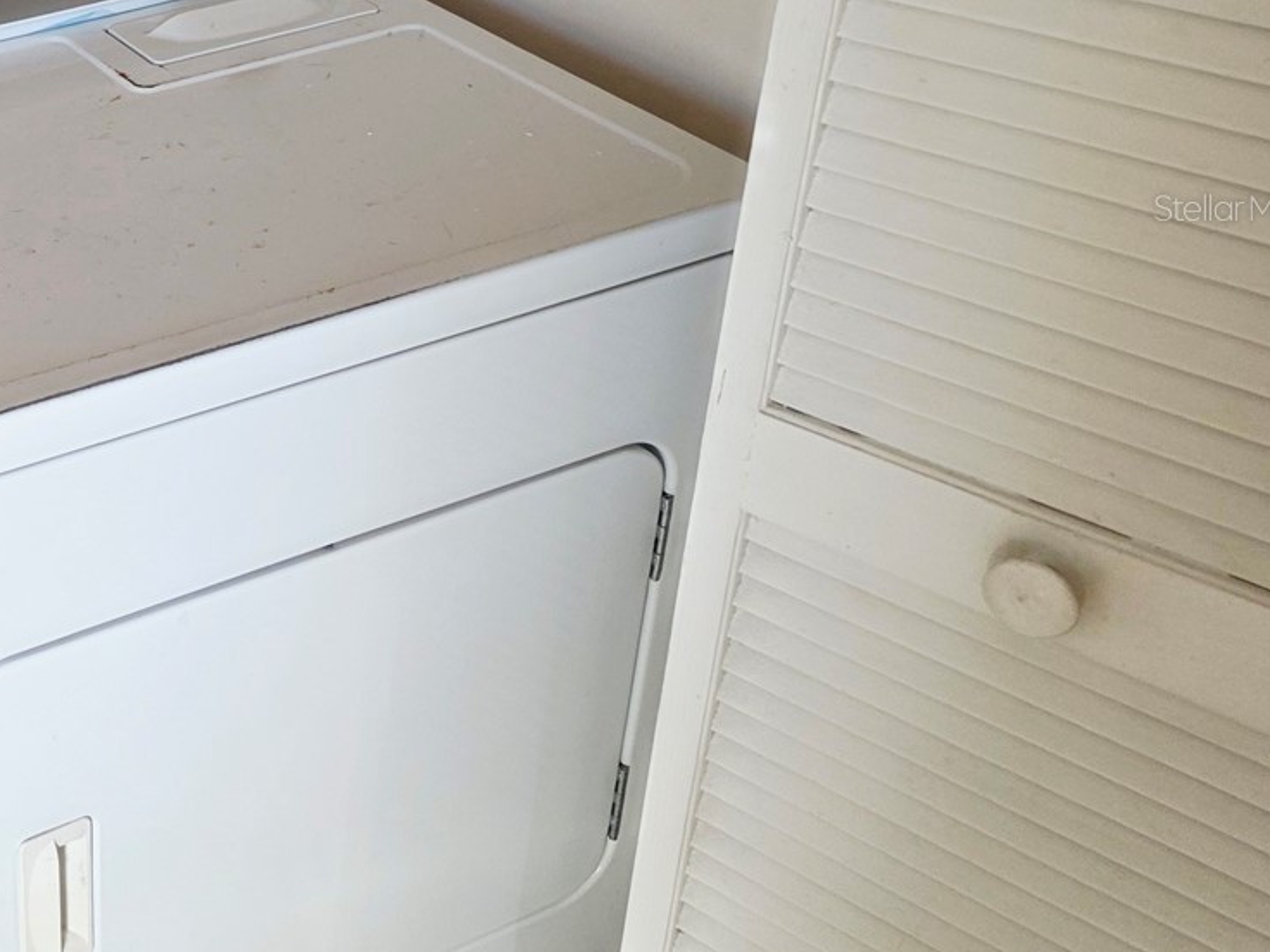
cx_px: -64
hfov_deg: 34.0
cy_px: 207
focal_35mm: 50
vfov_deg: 28.6
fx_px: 1834
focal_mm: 6.3
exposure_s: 1/120
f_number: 1.7
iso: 320
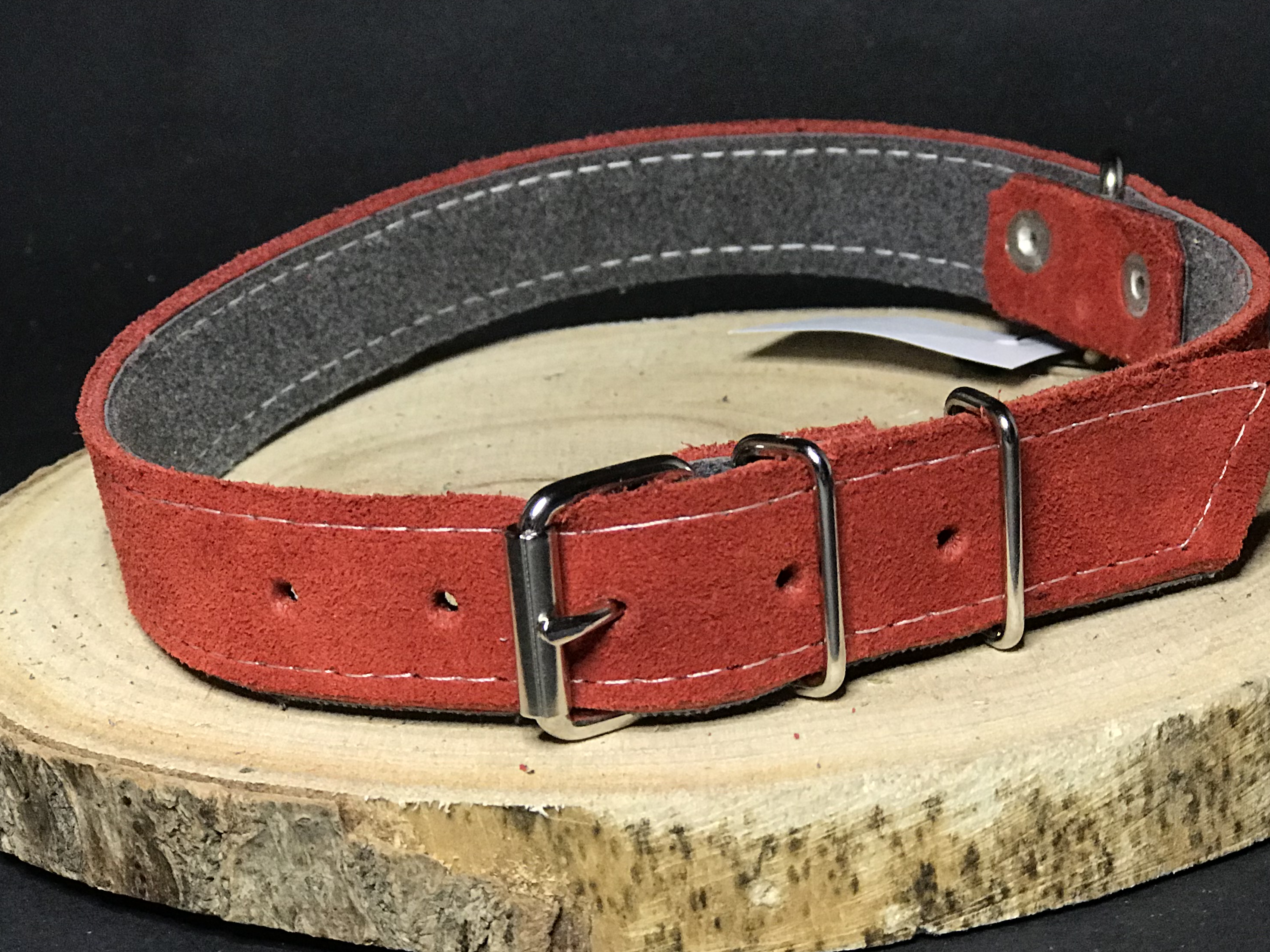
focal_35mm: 78
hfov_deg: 25.0
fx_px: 2862
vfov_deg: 18.9
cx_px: 716
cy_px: 598
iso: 200
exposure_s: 1/50
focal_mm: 6.6
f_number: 2.8
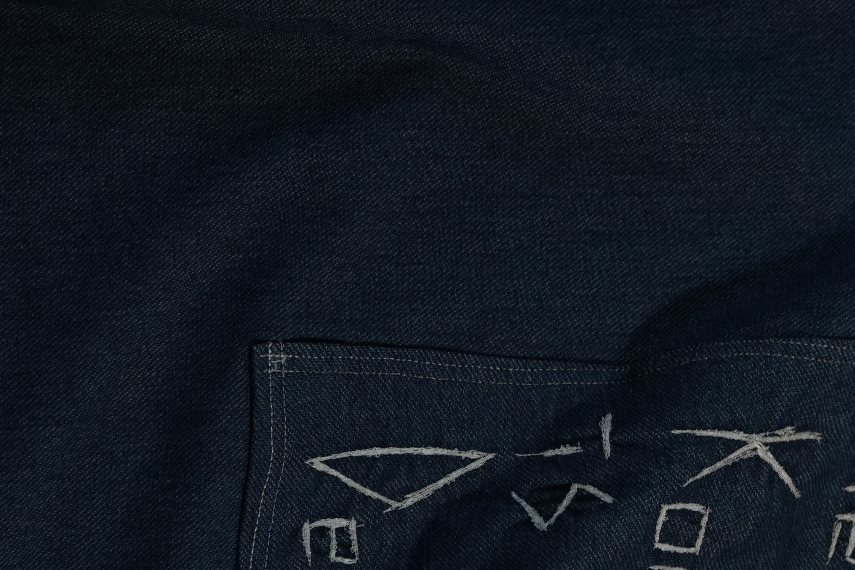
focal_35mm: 196
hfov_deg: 10.4
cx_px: 741
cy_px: 559
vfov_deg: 7.0
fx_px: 4654
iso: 500
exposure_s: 1/30
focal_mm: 66
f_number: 5.6
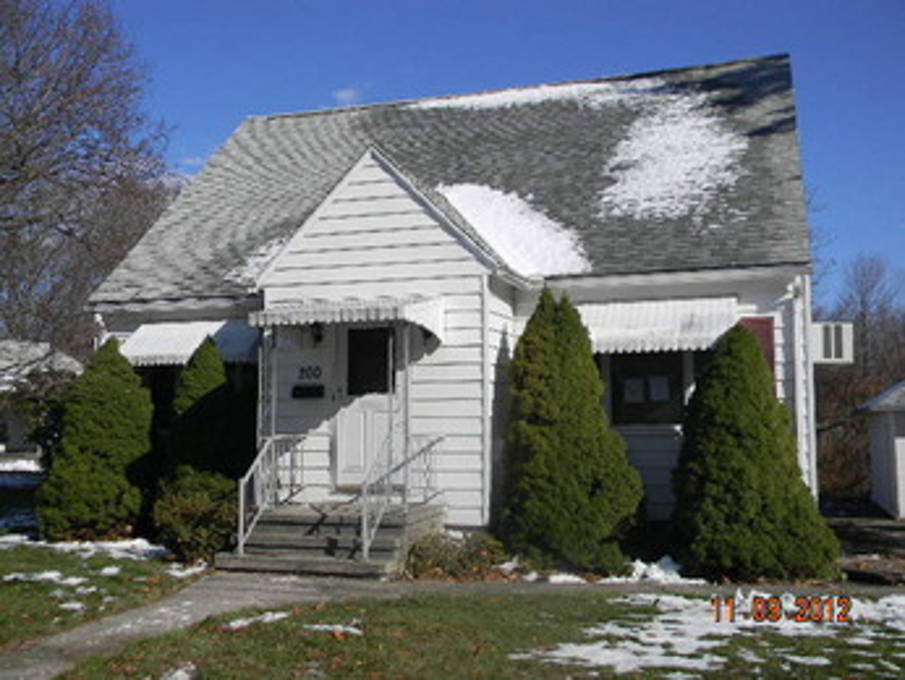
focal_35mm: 36
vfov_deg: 39.7
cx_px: 452
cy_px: 340
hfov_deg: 51.3
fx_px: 942
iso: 80
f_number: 7.4
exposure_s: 1/320
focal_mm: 6.4
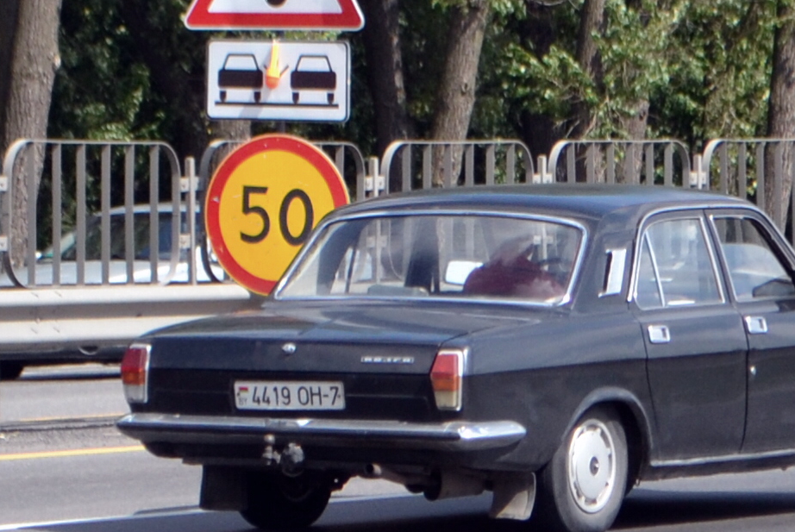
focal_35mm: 94
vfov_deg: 14.6
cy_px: 205
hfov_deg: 21.7
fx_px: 2071
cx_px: 523
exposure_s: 1/1250
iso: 400
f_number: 5.3
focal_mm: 45
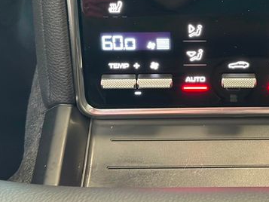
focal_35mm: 86
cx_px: 236
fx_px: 669
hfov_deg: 22.3
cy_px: 25
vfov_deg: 17.0
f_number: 1.78
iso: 640
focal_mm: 6.86
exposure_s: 1/26
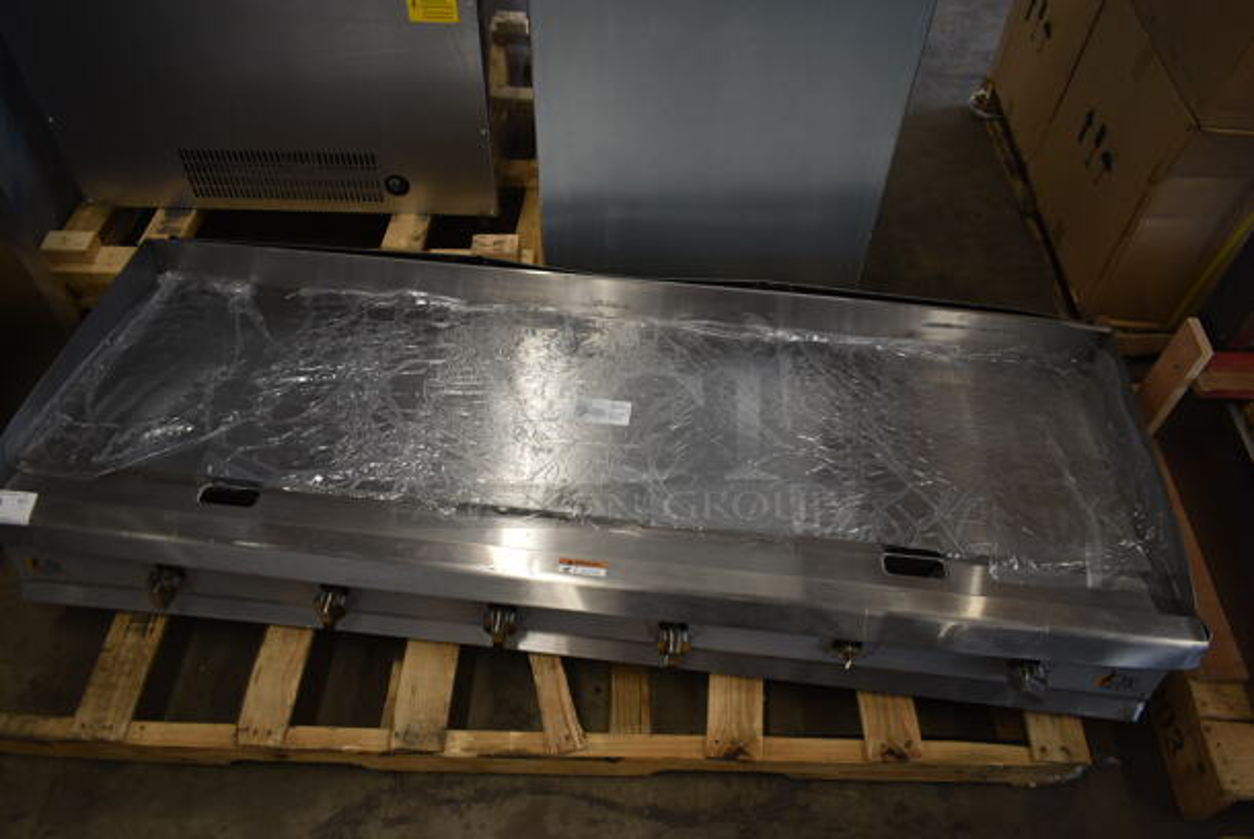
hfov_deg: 67.3
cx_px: 627
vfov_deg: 48.0
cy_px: 420
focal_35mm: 27
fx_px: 941
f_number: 3.5
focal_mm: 18
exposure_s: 1/30
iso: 200
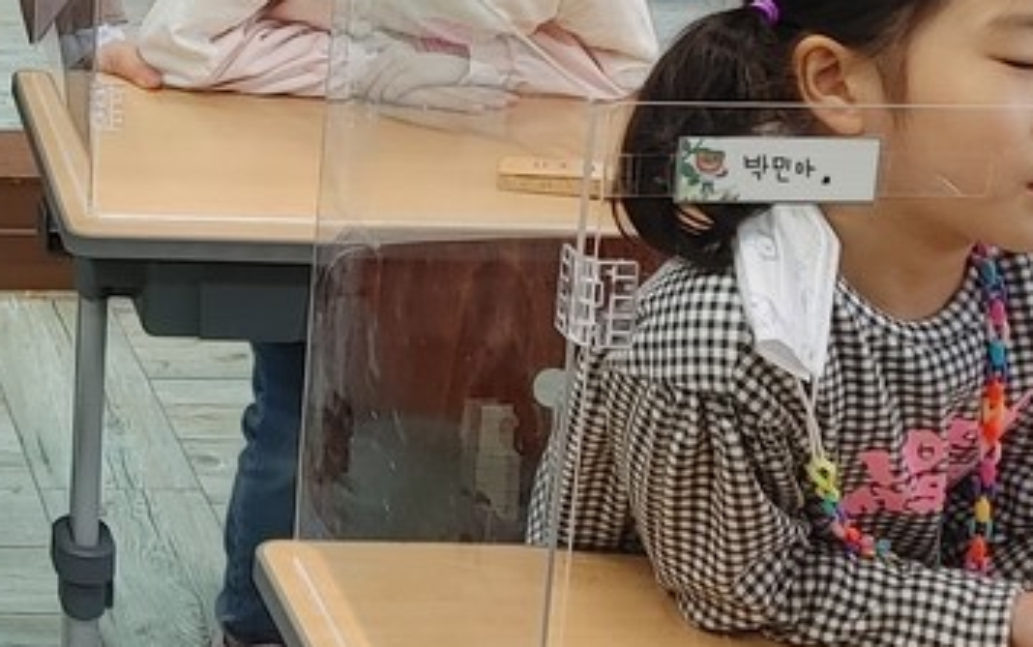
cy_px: -174
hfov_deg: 19.0
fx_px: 2789
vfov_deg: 12.8
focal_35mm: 99
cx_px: -409
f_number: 1.8
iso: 250
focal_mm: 4.81
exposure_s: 1/120
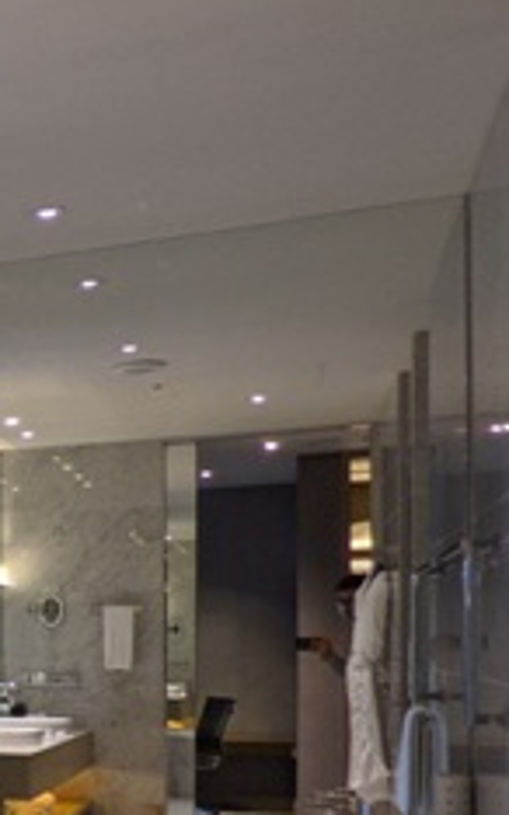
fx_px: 1289
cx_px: -596
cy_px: 623
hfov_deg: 15.8
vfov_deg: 34.3
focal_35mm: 58
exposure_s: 1/24
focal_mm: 2.22
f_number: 2.2
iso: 118
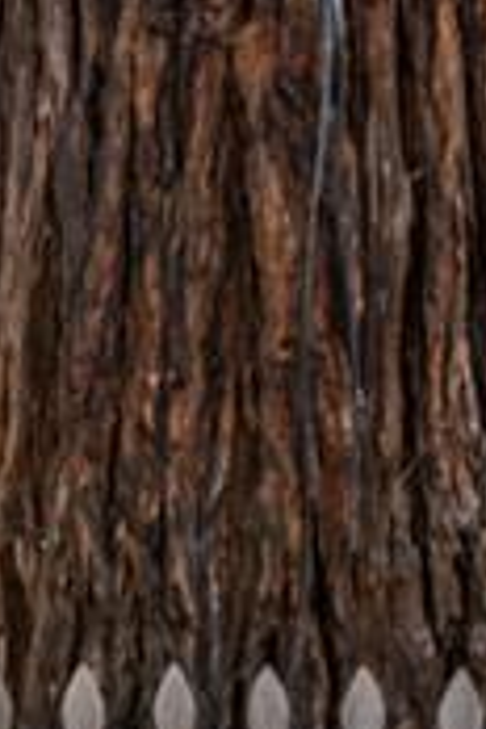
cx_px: -725
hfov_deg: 9.8
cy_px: 540
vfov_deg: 16.8
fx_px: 2450
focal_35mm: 121
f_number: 8
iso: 100
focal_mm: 14
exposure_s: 1/8
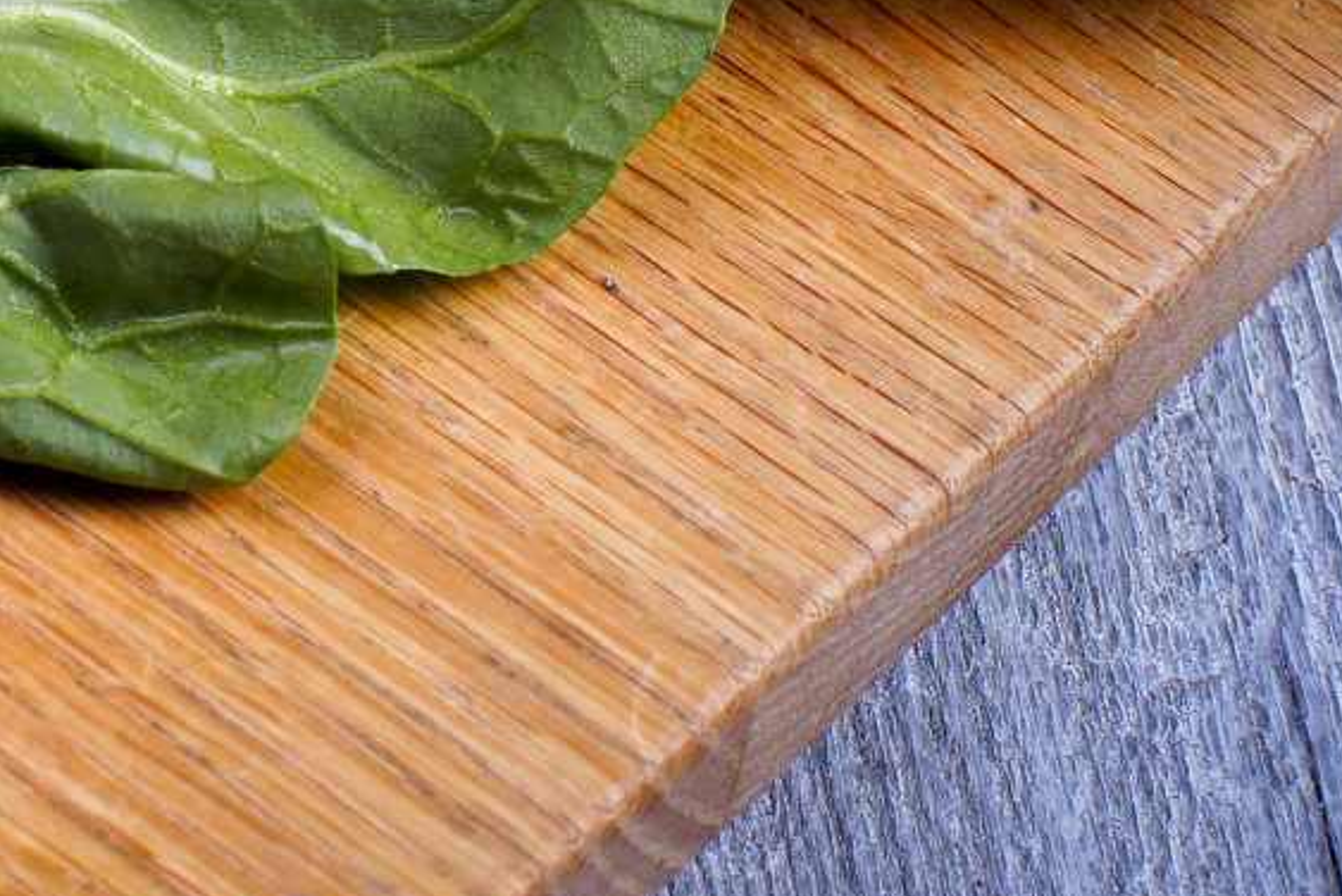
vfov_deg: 9.6
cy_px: -123
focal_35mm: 142
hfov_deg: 14.0
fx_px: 5296
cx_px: -272
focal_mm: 50
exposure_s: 1/90
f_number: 16
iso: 100
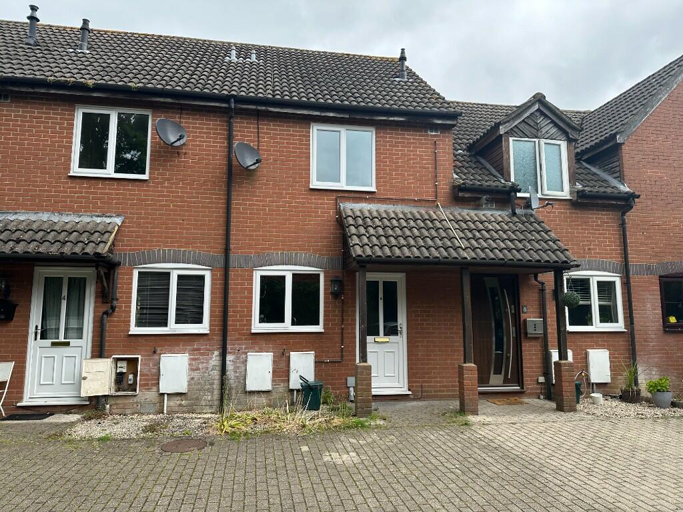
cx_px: 342
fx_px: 474
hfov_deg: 71.6
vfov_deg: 56.8
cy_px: 256
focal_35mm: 24
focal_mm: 6.86
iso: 80
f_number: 1.78
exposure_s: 1/999
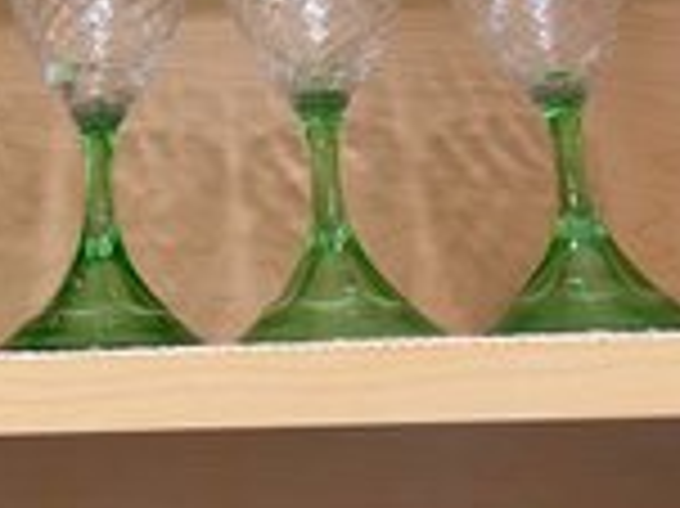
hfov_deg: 32.1
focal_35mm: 59
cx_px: 164
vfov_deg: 23.2
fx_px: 1158
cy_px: -61
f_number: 1.6
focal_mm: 5.1
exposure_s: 1/60
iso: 125
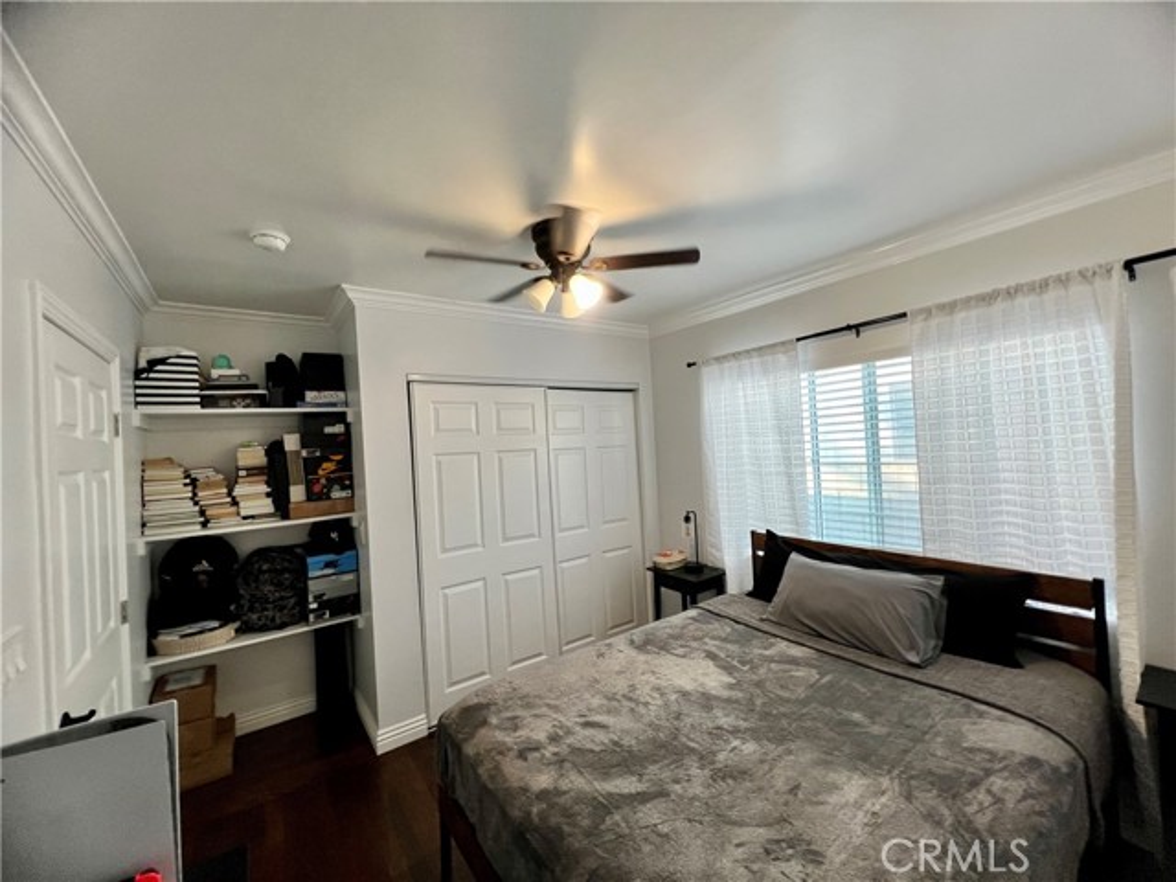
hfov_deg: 106.2
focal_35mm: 13
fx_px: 442
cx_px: 588
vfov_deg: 89.9
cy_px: 441
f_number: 1.8
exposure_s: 1/120
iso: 250
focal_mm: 1.57
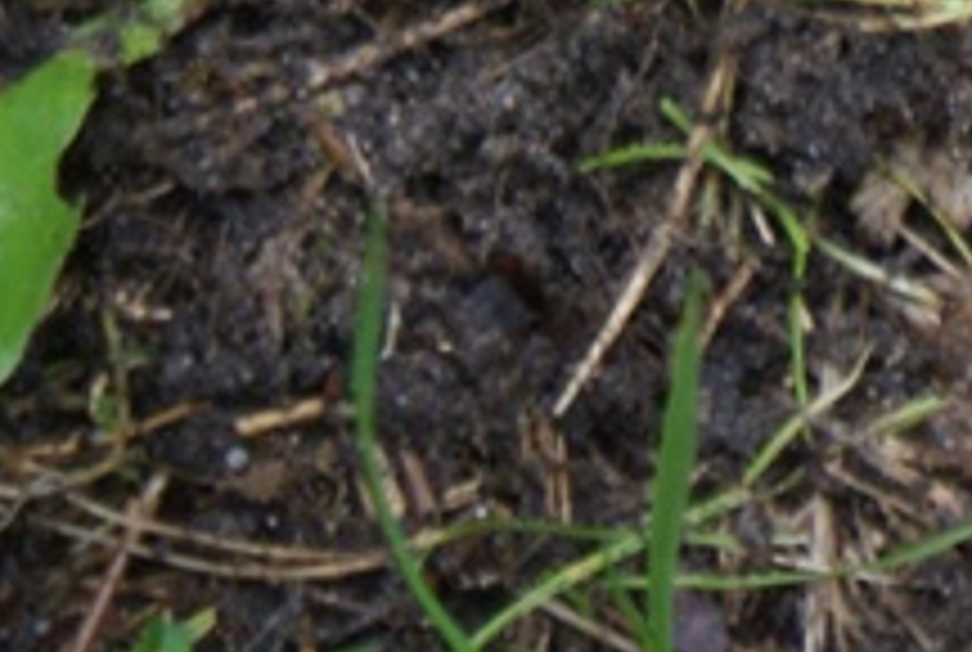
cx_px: 2340
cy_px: -944
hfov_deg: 3.6
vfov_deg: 2.4
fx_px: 15259
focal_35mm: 564
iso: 320
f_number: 5.6
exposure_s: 1/125
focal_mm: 70
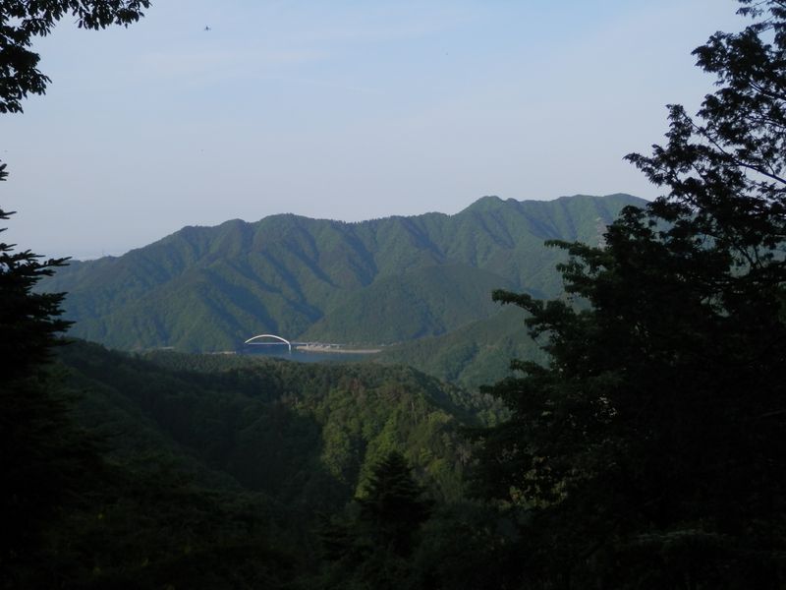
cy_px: 295
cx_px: 393
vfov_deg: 36.0
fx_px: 908
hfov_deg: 46.8
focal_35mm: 40
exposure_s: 1/640
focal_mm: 7.3
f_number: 3.7
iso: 80
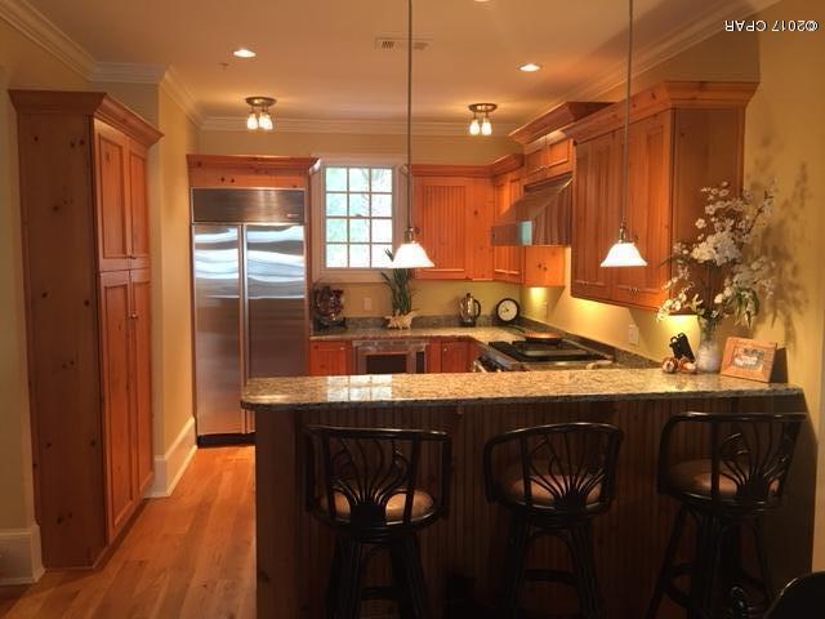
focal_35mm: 29
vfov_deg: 48.2
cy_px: 310
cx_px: 412
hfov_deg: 61.7
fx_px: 691
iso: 125
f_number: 2.2
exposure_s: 1/30
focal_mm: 4.15
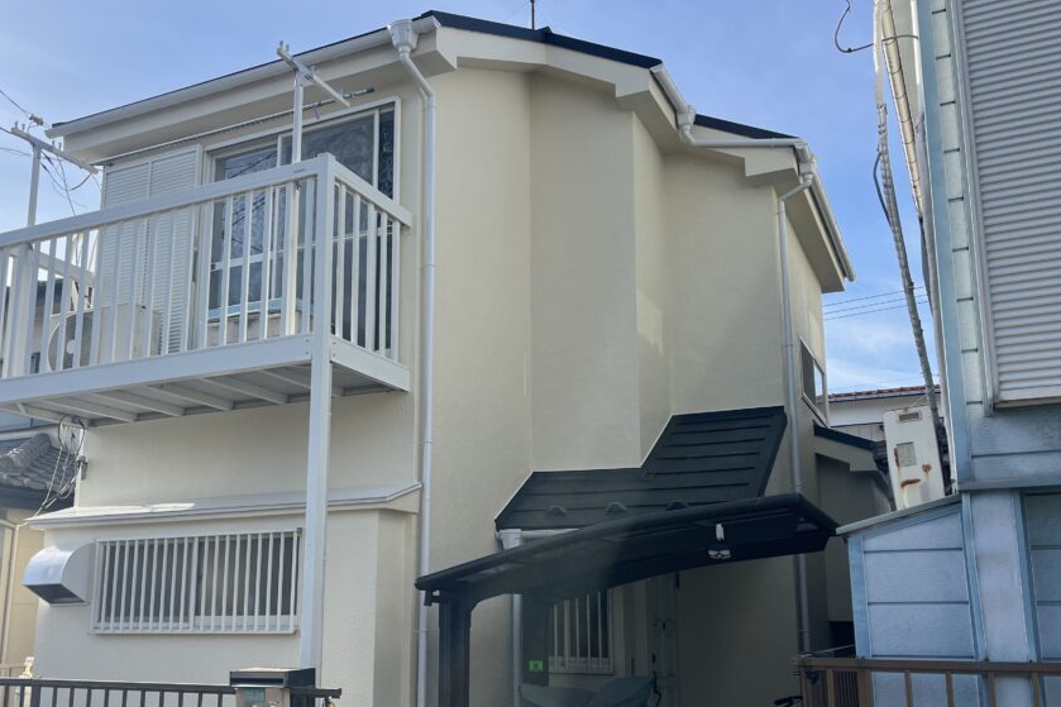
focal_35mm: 33
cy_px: 426
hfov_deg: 57.2
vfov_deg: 39.8
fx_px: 972
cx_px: 503
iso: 50
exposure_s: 1/1957
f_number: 1.6
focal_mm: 5.1
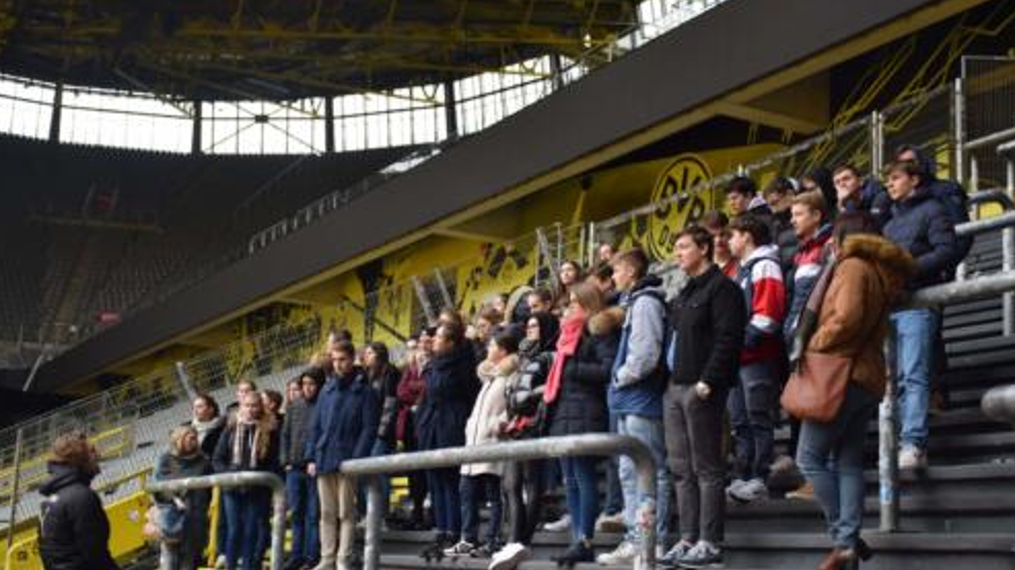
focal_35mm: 51
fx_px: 1372
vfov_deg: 23.5
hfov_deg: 40.6
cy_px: 323
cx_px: 504
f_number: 4.5
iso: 400
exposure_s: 1/80
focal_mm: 32
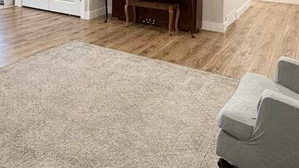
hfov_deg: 47.0
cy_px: -47
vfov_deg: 25.2
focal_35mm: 41
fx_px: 325
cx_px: 64
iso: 160
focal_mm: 2.22
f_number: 2.2
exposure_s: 1/120
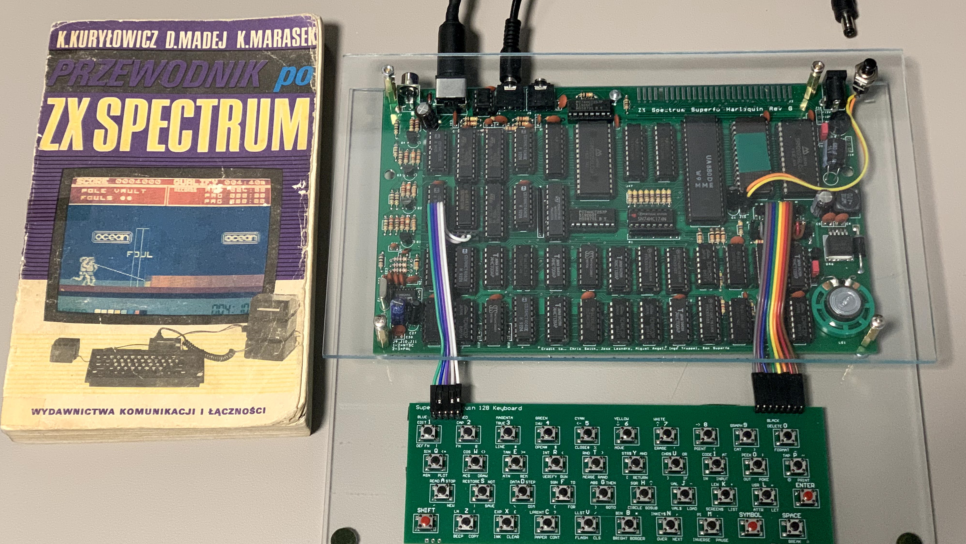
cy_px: 286
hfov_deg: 36.6
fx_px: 1460
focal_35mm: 57
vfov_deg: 21.1
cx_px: 483
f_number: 2.4
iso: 250
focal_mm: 6
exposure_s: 1/50
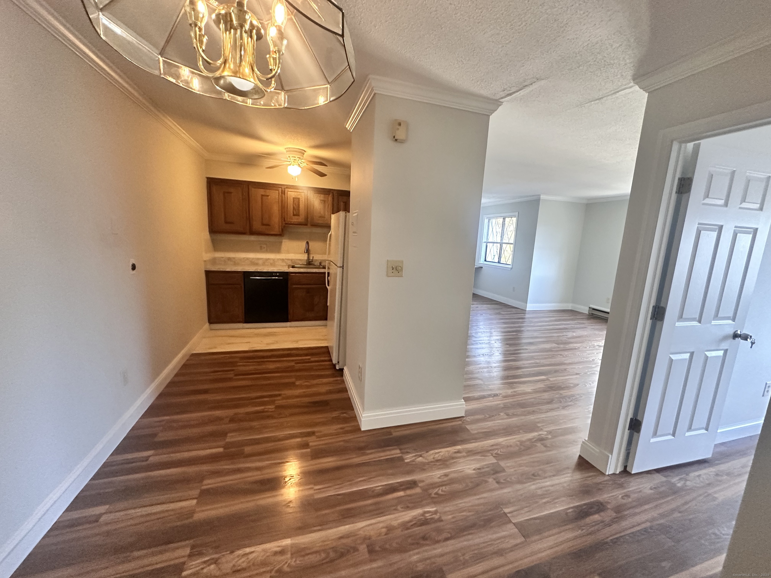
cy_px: 289
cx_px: 386
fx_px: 312
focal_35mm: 14
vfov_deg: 85.7
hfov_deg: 102.1
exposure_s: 1/60
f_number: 2.2
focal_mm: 2.22
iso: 400
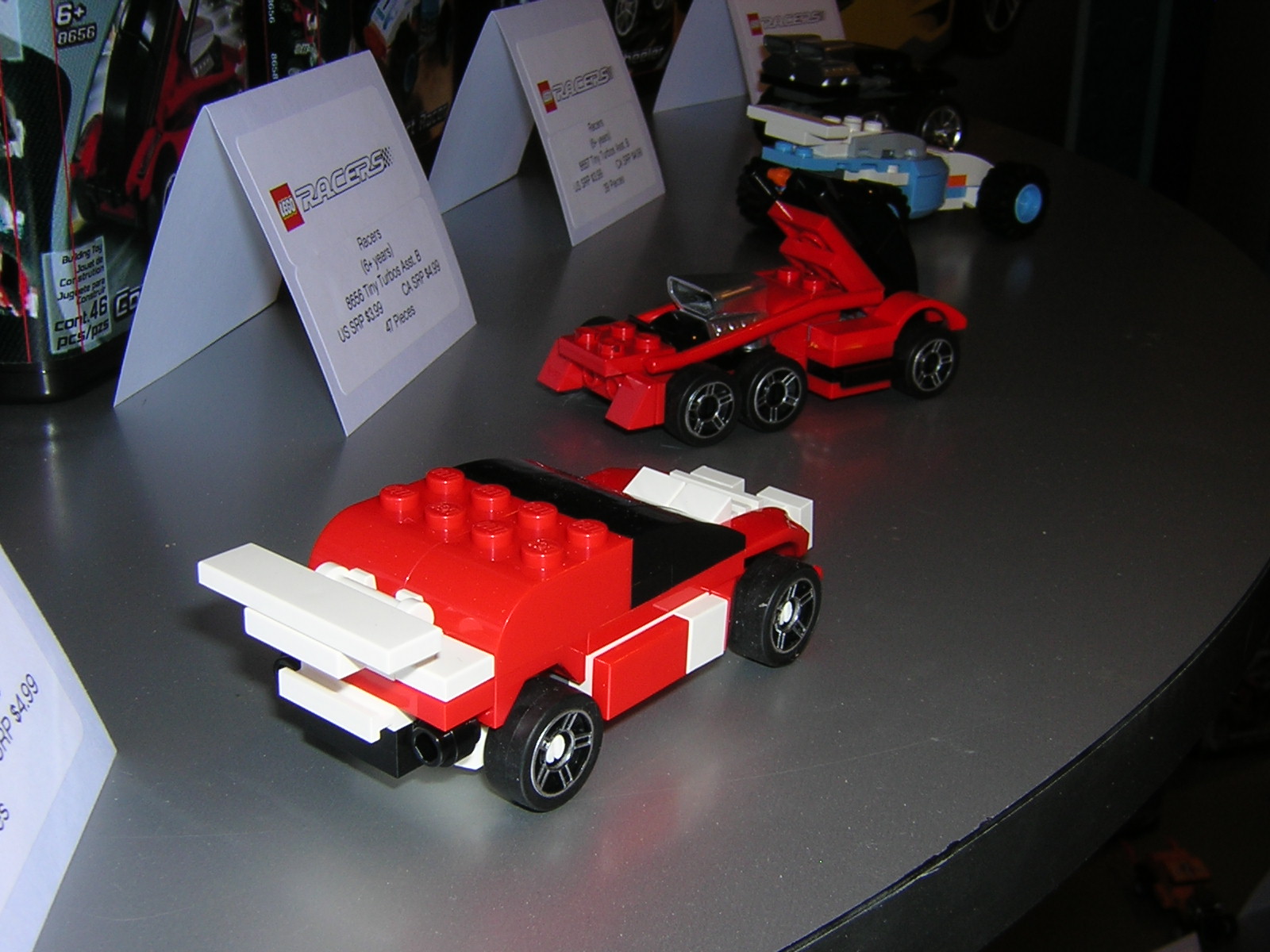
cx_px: 635
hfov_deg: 43.9
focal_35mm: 43
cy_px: 476
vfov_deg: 33.6
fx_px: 1578
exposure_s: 1/60.1
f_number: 5.6
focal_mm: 5.6
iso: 100
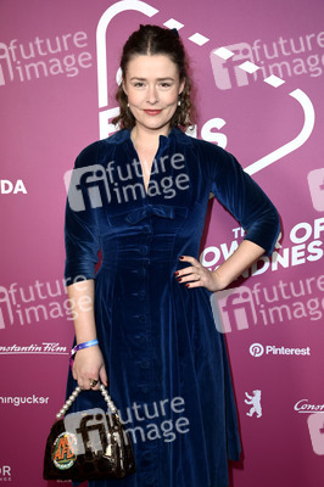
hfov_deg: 29.8
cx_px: 162
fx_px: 609
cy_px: 244
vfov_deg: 43.6
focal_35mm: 45
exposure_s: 1/250
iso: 640
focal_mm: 45
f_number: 5.6
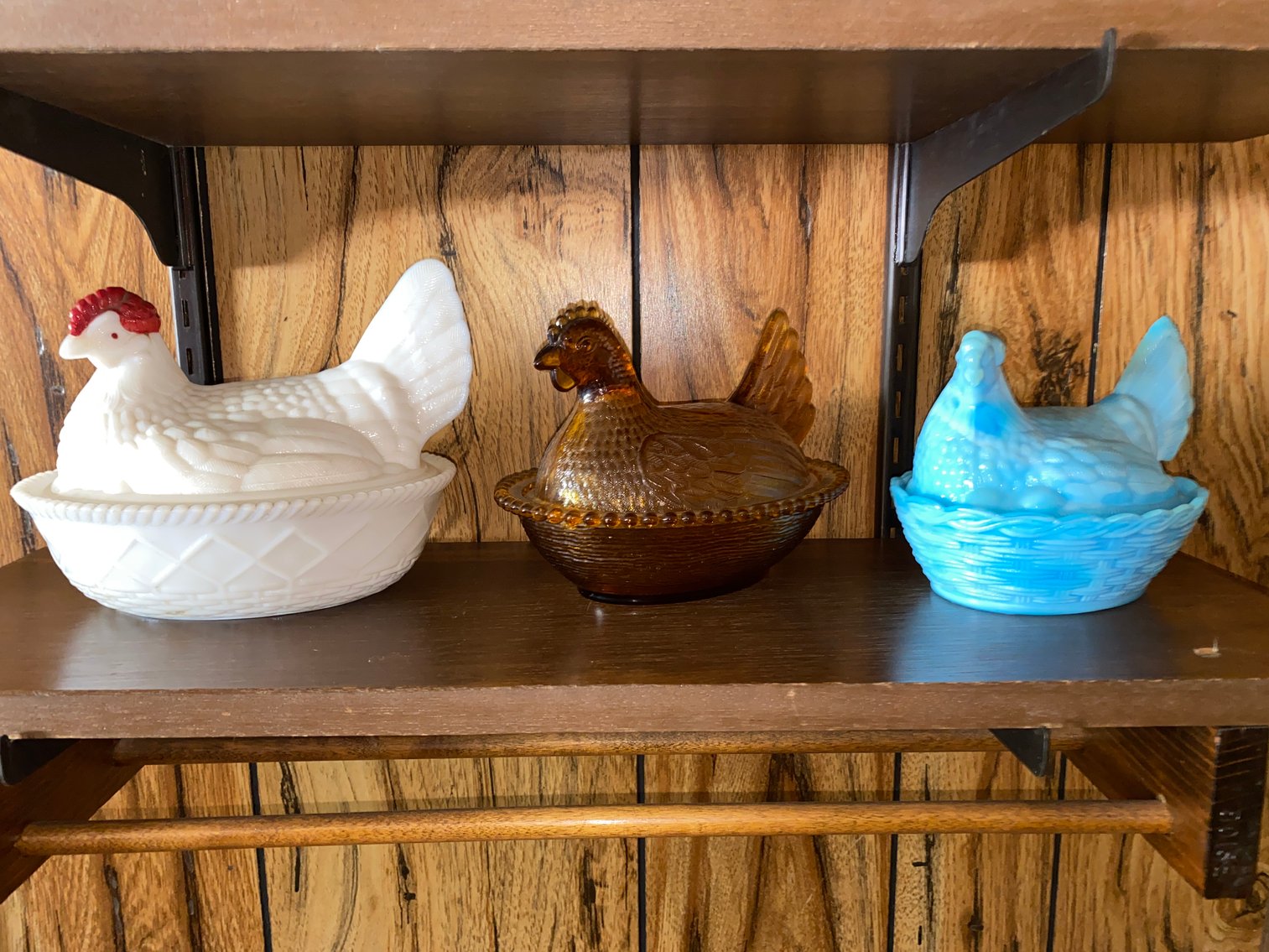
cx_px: 634
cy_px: 476
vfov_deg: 53.1
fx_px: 953
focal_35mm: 26
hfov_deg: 67.3
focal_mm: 4.25
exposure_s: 1/6
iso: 80
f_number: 1.8
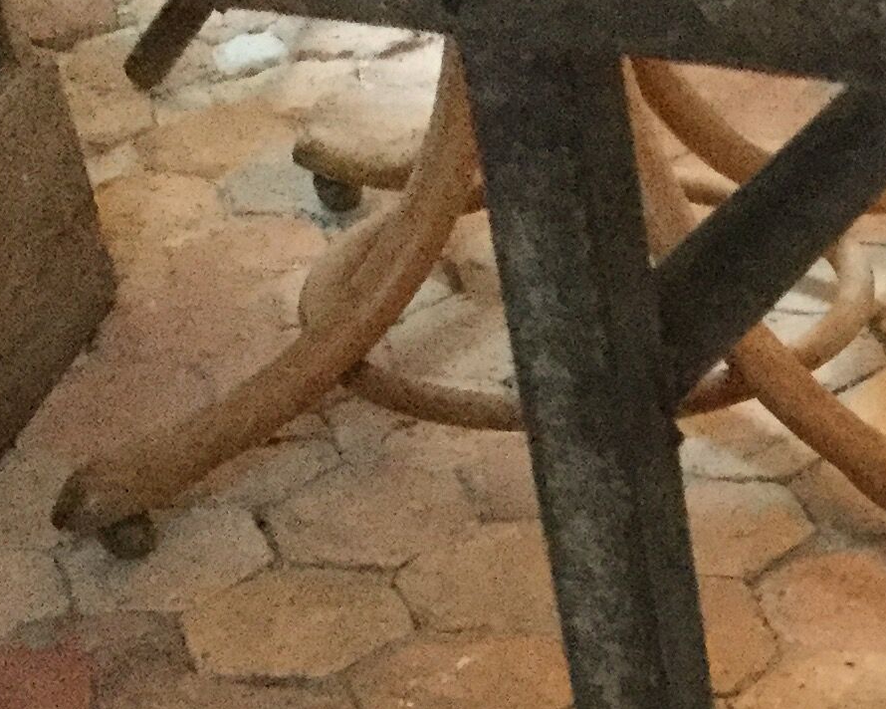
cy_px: 825
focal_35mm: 111
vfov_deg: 13.5
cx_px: 1474
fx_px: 2911
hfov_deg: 15.4
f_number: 2.4
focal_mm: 3.3
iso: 320
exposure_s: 1/17
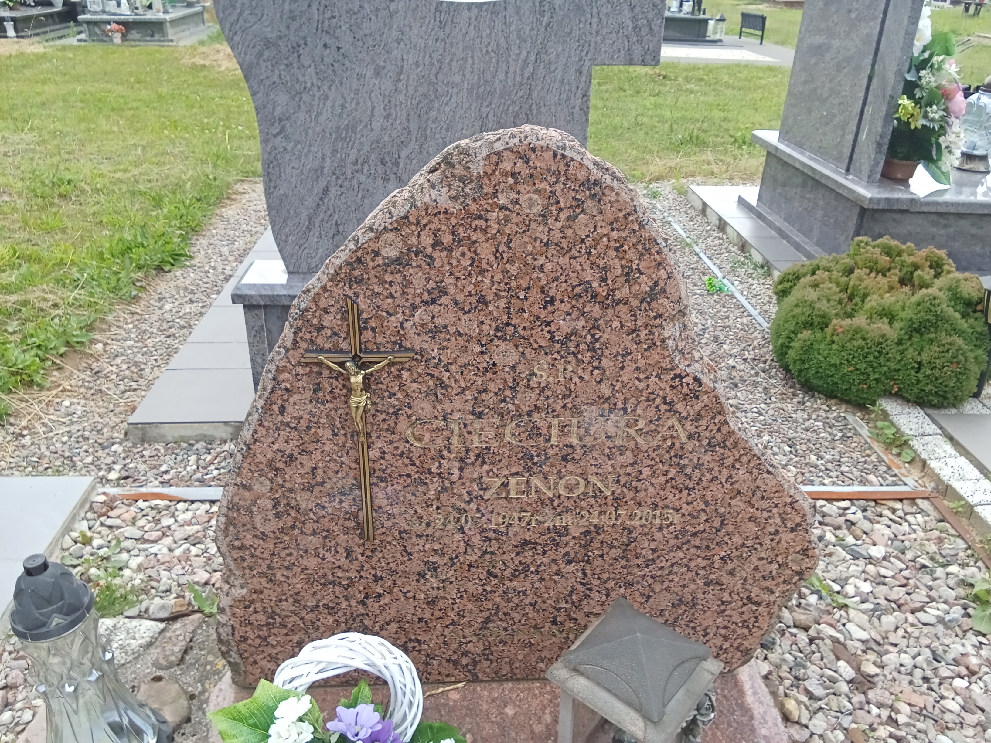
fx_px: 773
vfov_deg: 51.4
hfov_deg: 65.3
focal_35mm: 27
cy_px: 372
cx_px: 496
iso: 200
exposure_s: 1/233
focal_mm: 2.79
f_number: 2
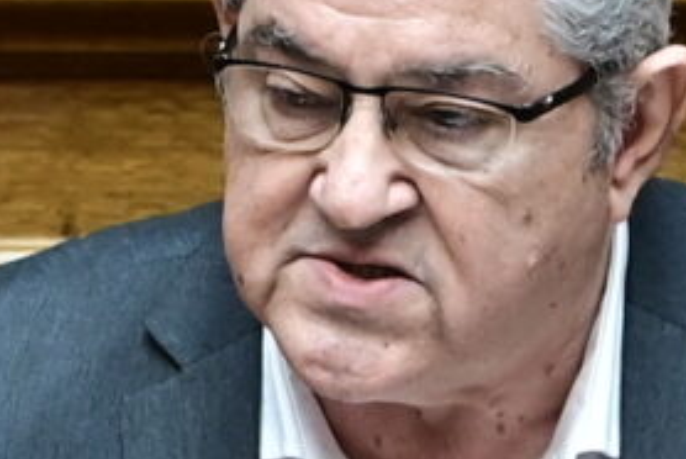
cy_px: 617
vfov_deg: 1.1
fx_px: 24664
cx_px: 464
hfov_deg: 1.6
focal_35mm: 1293
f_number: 3.5
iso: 1250
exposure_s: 1/320
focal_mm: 200
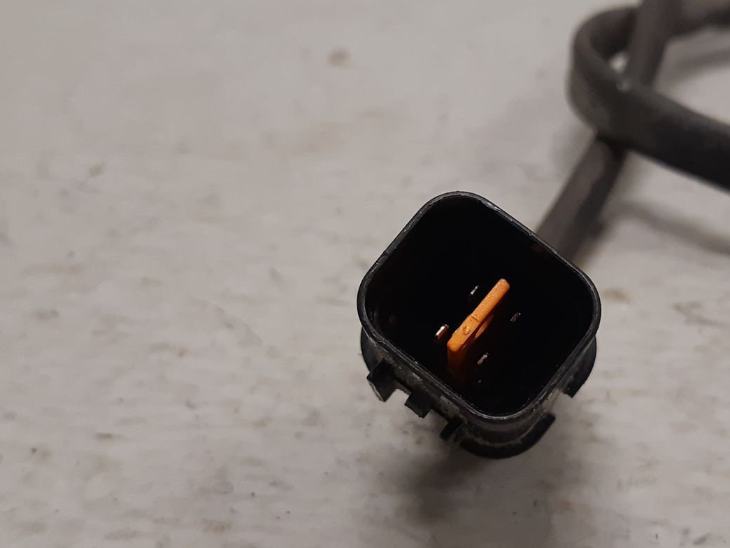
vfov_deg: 28.5
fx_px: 1076
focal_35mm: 51
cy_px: 307
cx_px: 460
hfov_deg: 37.2
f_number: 1.7
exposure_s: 1/50
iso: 125
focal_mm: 3.93
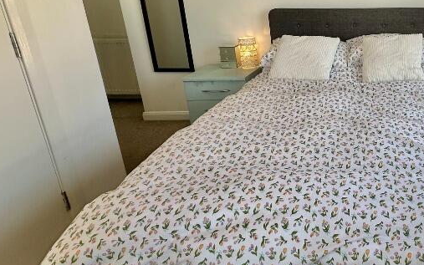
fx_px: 347
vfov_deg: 41.0
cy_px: 76
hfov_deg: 53.9
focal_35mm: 30
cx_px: 391
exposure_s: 1/152
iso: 40
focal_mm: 2.22
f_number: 2.2
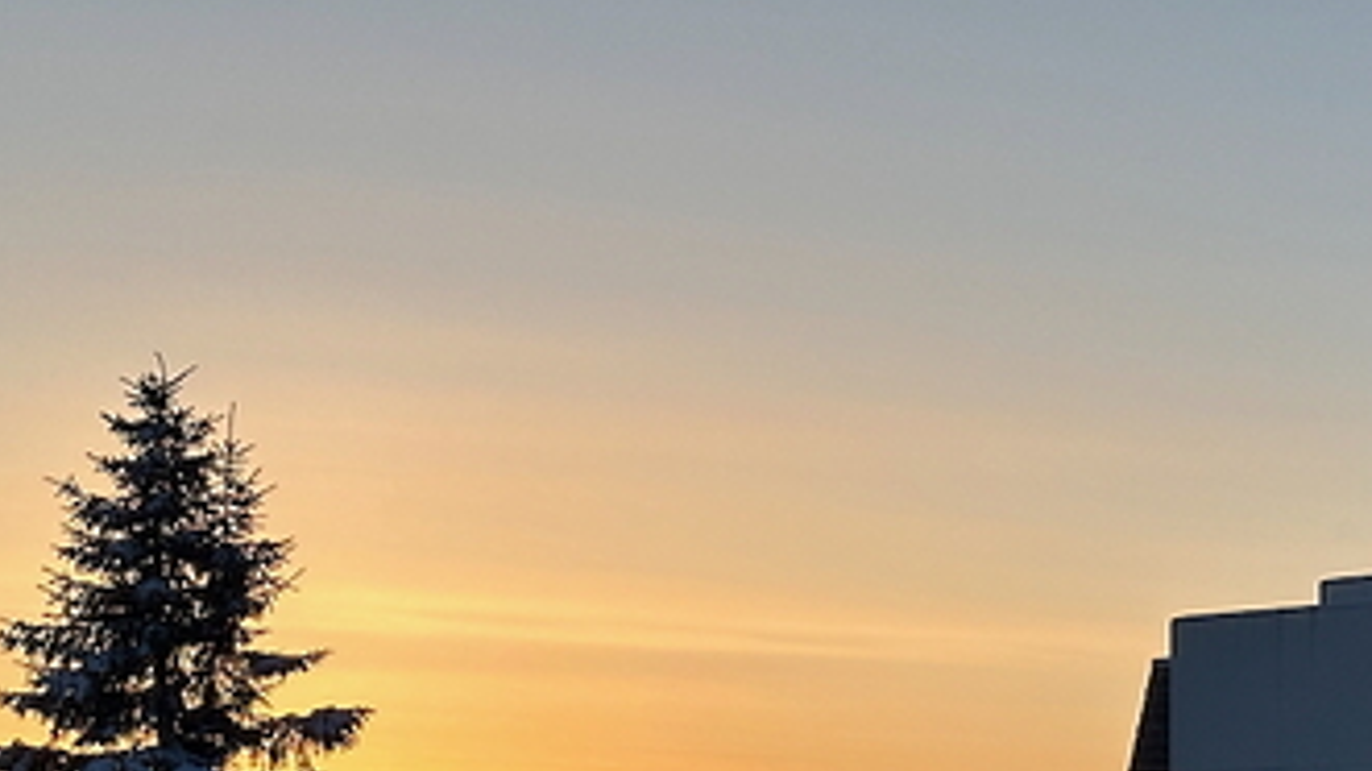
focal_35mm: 124
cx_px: 1011
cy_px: 883
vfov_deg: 9.7
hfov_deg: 17.2
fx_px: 4510
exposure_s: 1/1272
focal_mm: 6.86
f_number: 1.78
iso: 64
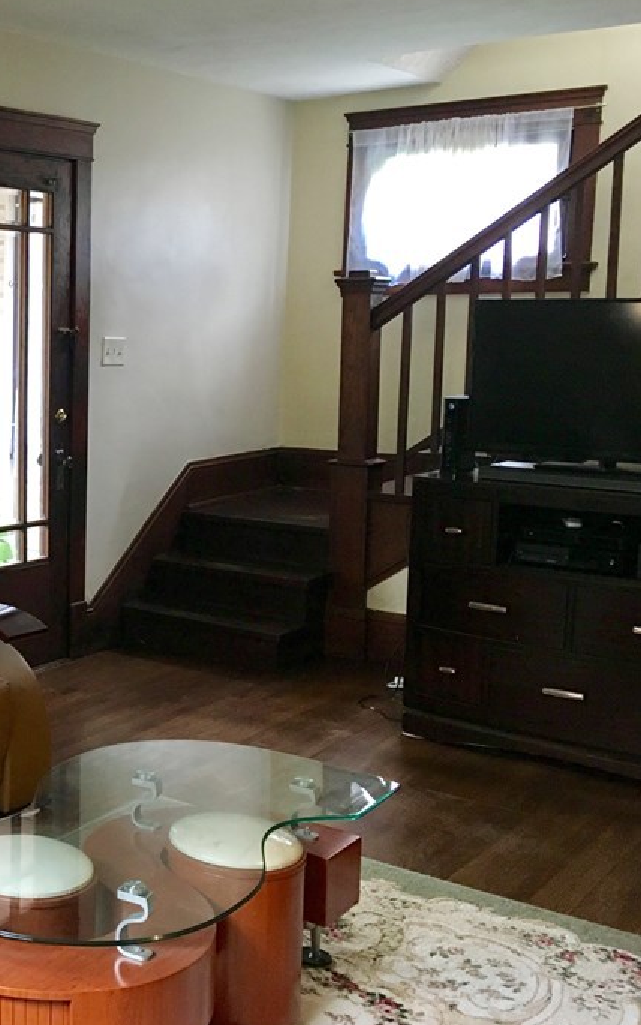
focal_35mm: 46
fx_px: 1285
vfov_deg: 43.4
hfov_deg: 25.5
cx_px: -99
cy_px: 466
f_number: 2.2
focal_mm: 4.15
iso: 100
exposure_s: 1/30
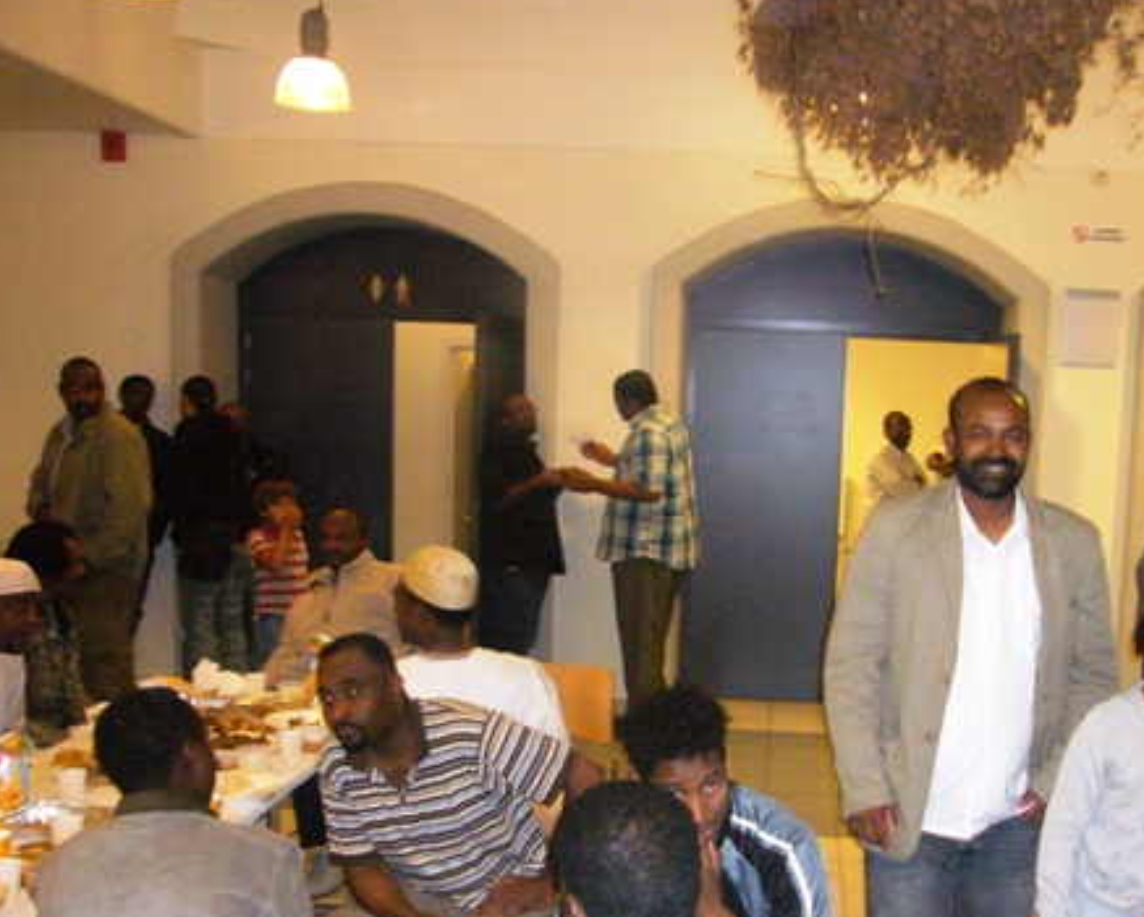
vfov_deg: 36.9
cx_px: 754
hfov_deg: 45.2
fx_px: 1355
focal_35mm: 40
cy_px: 621
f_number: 2.8
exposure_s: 1/30
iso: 400
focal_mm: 4.6
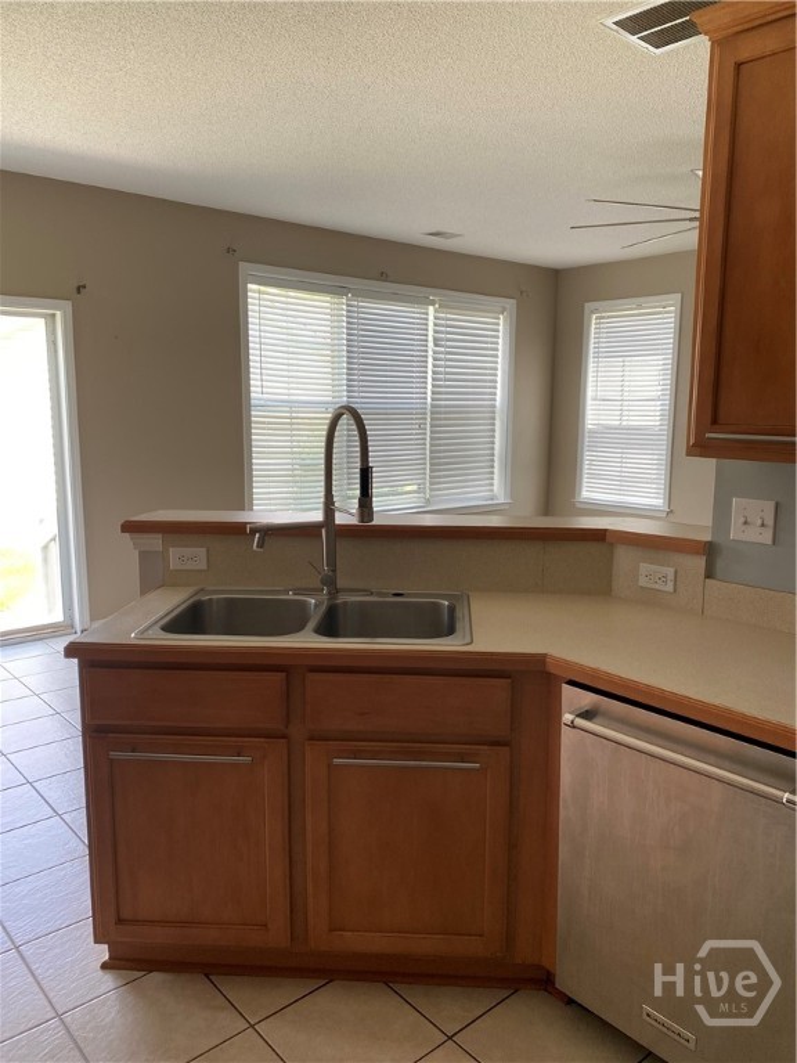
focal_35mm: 26
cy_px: 532
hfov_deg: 53.1
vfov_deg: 67.3
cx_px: 398
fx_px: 798
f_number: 1.8
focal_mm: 4.25
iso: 64
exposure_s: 1/122
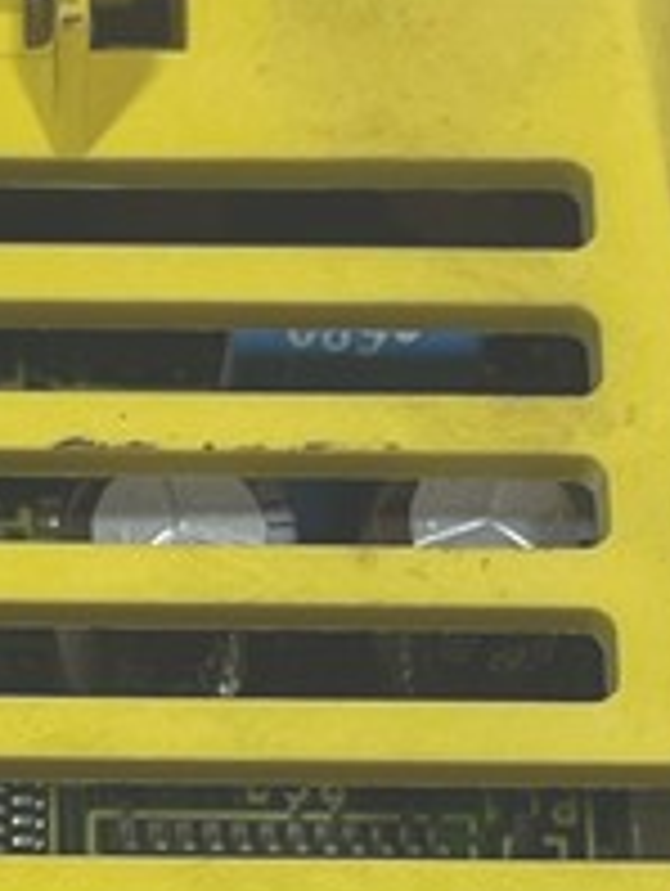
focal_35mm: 168
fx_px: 4326
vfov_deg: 11.5
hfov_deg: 8.8
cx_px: -126
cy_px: 1138
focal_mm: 4.2
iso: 32
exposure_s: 1/239
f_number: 1.6
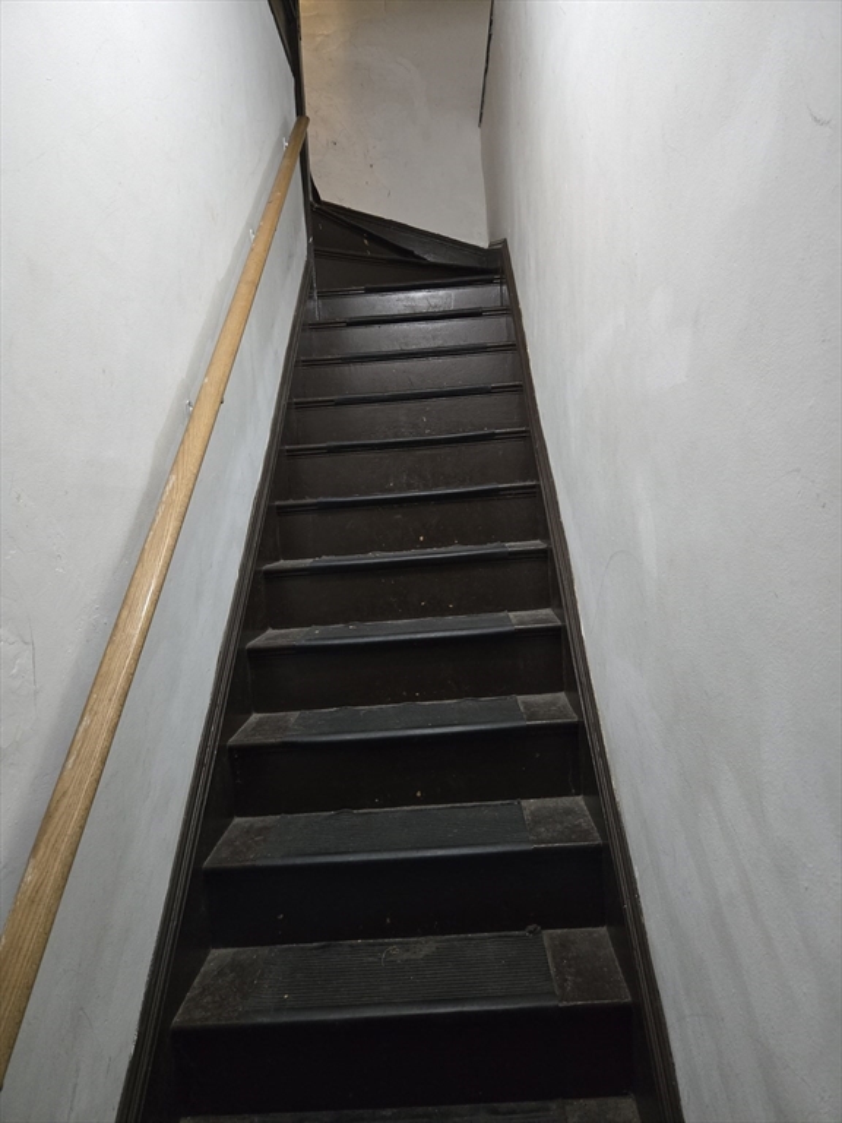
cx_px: 421
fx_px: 746
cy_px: 562
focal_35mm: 23
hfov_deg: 58.9
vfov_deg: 73.9
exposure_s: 1/60
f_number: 1.8
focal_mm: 5.4
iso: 640
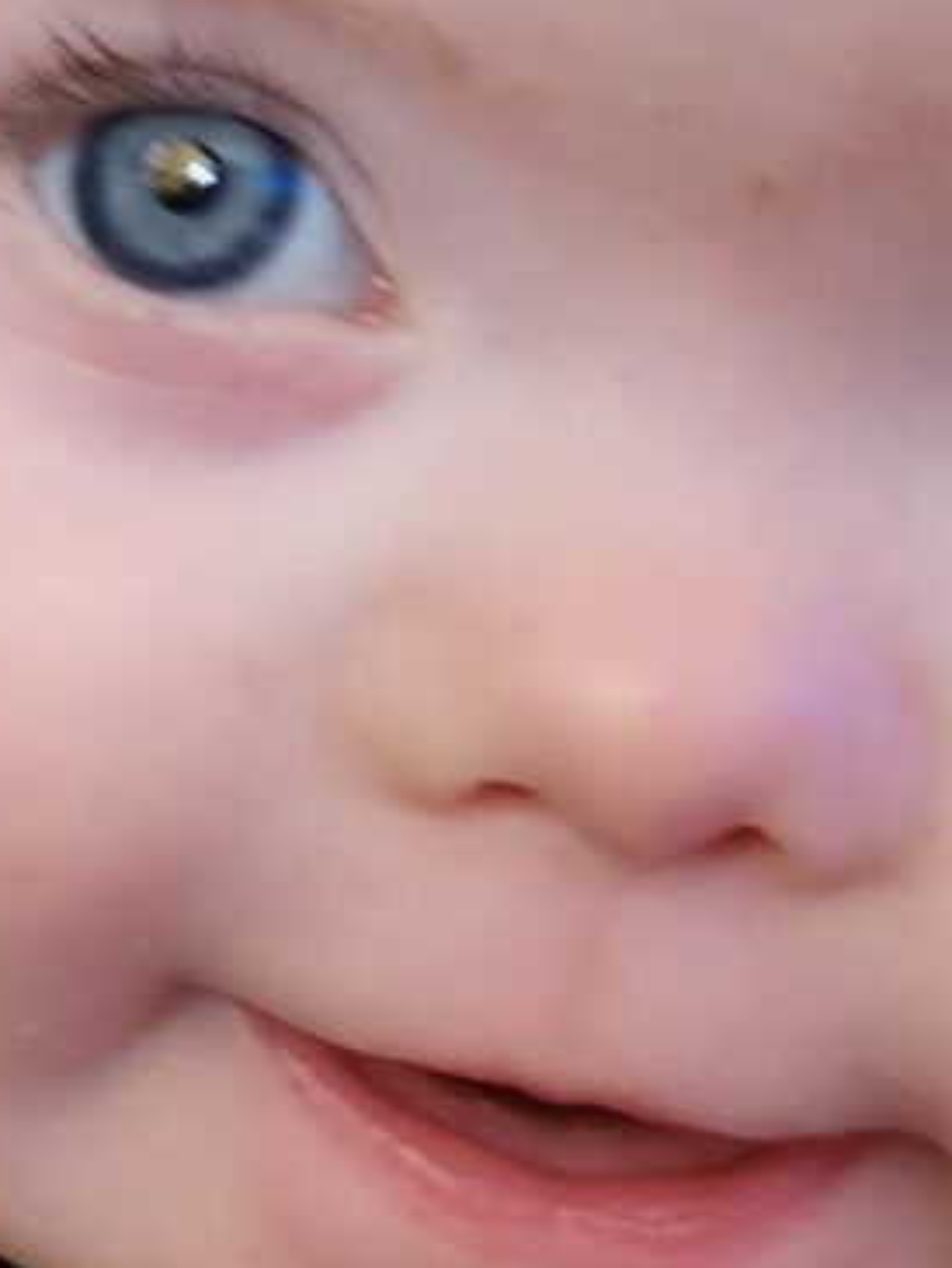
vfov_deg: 15.2
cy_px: 243
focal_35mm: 129
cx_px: -212
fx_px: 4728
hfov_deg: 11.3
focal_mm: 5.4
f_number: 1.8
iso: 160
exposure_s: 1/55
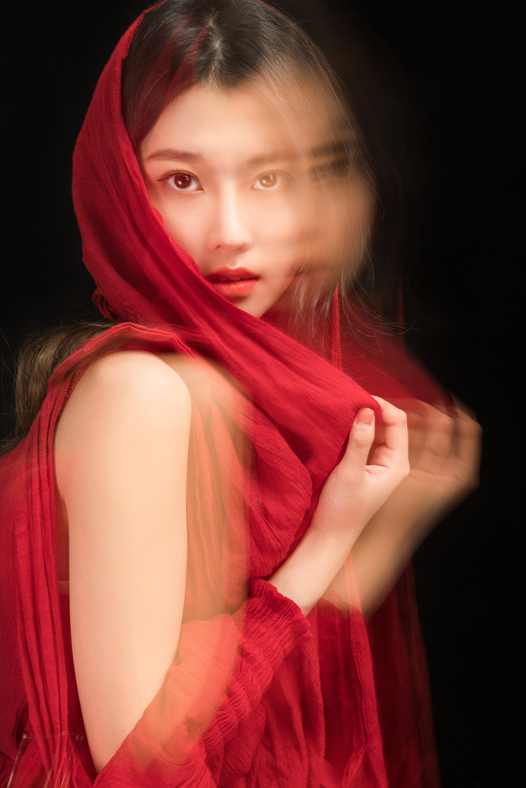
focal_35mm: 70
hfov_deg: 19.5
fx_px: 1534
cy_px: 394
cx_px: 263
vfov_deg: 28.8
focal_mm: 70
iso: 100
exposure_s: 1.3
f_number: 10
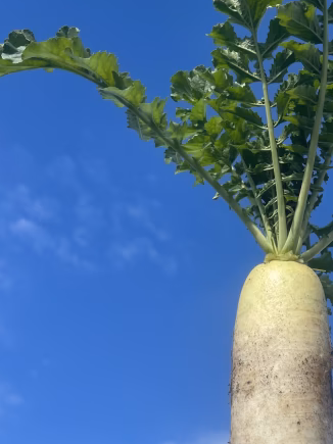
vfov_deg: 40.9
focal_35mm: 46
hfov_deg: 30.2
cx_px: 298
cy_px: 287
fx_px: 590
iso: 32
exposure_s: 1/2660
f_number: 1.6
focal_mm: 5.1
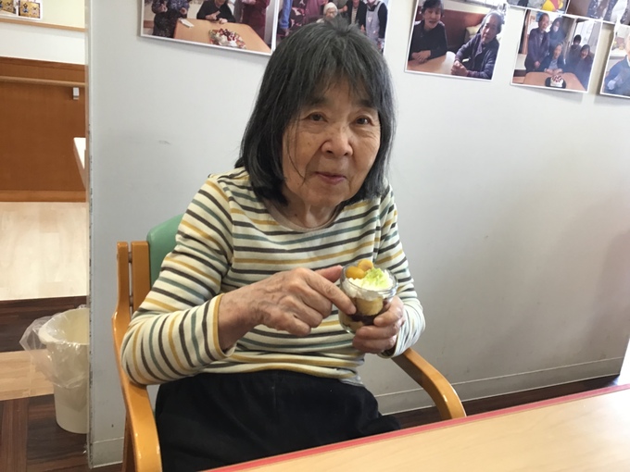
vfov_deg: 45.4
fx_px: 564
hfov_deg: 58.4
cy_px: 236
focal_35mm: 31
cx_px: 315
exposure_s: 1/30
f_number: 2.4
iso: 50
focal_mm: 3.3
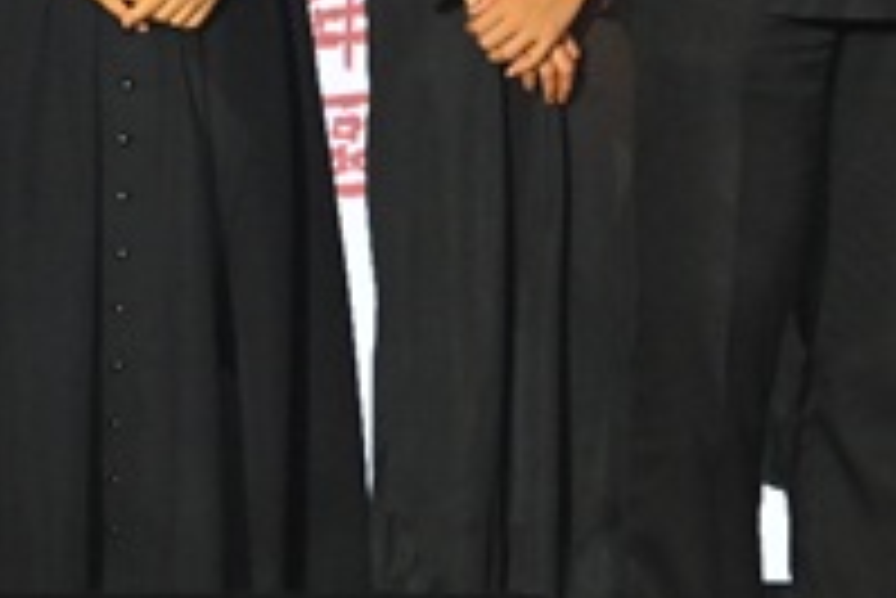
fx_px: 9589
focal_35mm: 385
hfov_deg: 5.3
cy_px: -634
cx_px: 1580
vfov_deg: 3.5
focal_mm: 64
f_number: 6.3
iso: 1250
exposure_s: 1/100
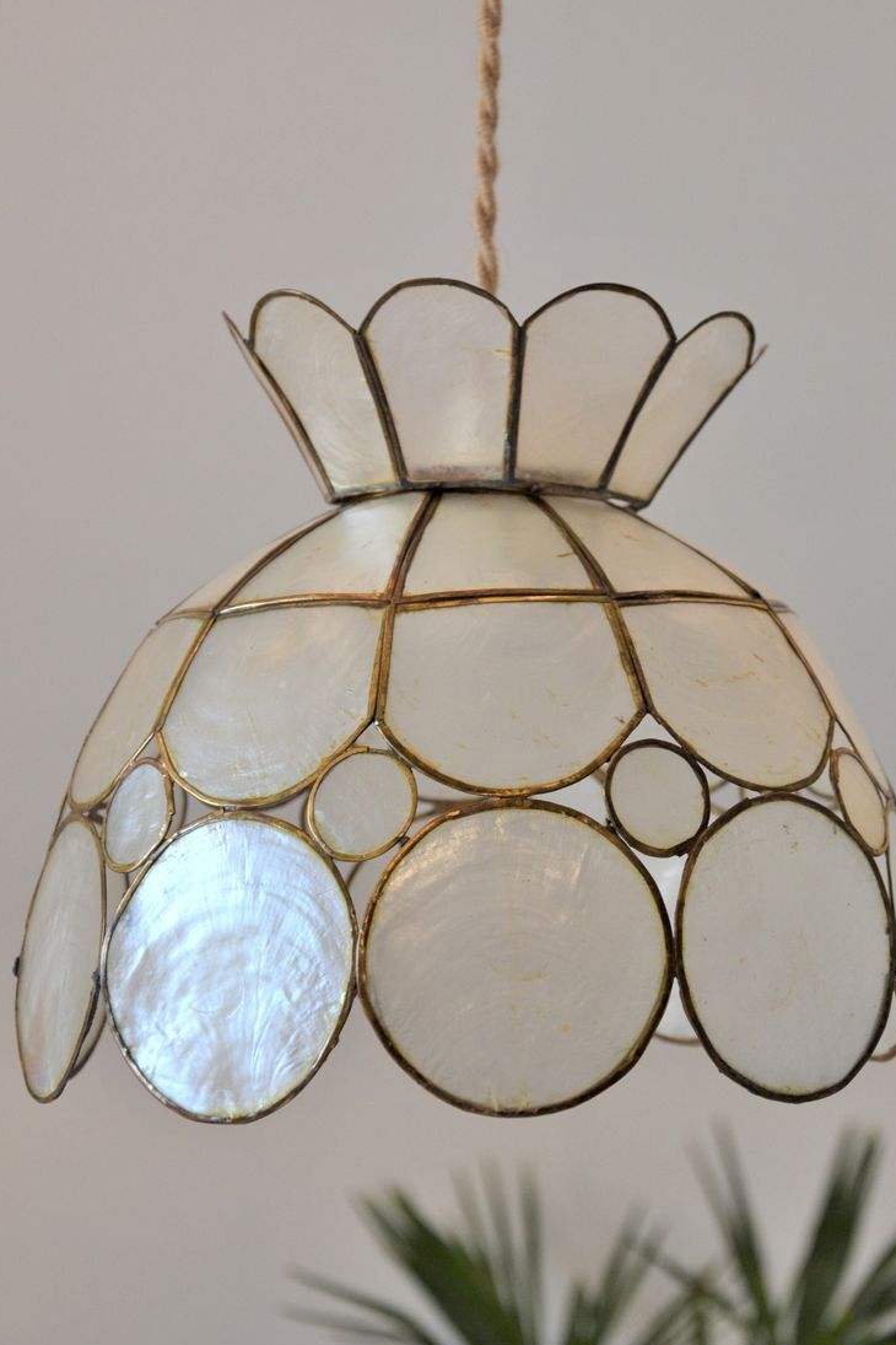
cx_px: 495
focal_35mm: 74
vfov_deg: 27.3
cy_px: 561
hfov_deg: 18.4
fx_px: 2762
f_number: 4.5
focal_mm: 40
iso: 400
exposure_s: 1/60
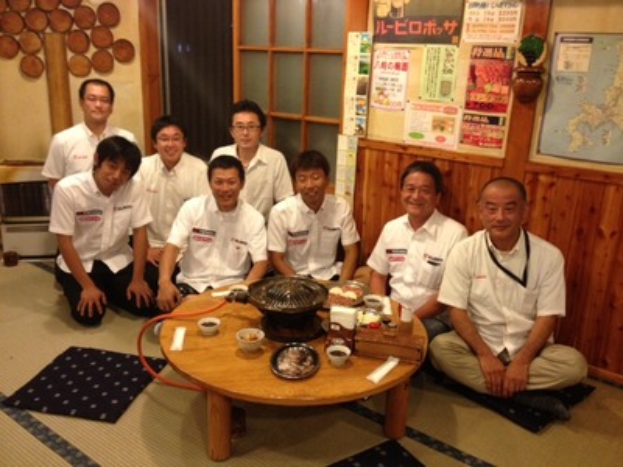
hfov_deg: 52.6
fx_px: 630
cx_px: 312
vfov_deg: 40.7
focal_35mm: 35
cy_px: 234
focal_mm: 4.28
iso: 200
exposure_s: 1/20
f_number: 2.4
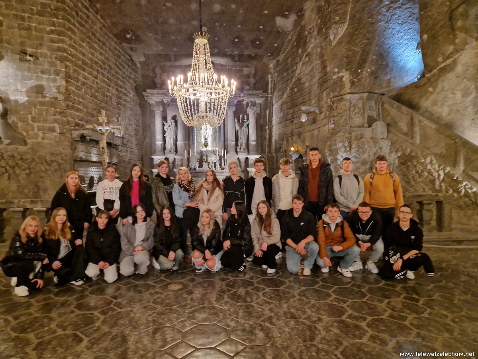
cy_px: 180
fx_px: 318
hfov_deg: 73.9
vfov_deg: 58.9
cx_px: 239
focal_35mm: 23
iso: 640
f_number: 1.8
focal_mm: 5.4
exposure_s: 1/25
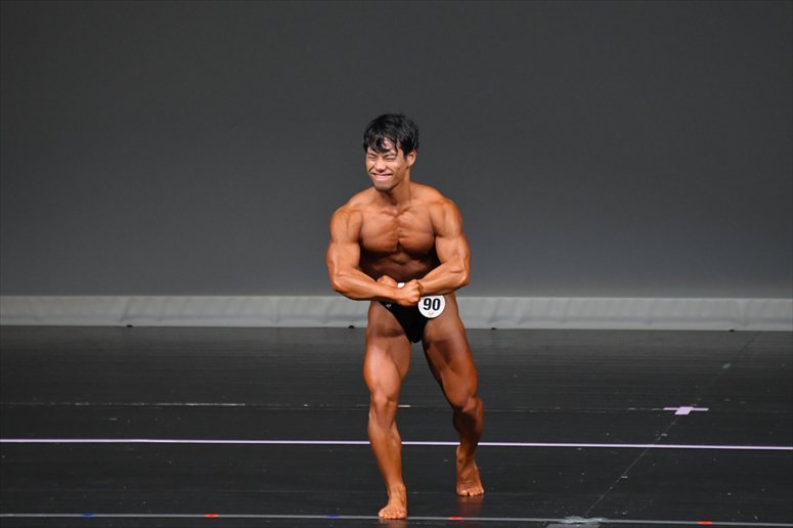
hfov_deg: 5.5
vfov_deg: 3.7
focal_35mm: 375
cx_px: 396
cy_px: 264
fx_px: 8256
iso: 4000
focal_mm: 250
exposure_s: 1/400
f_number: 5.6
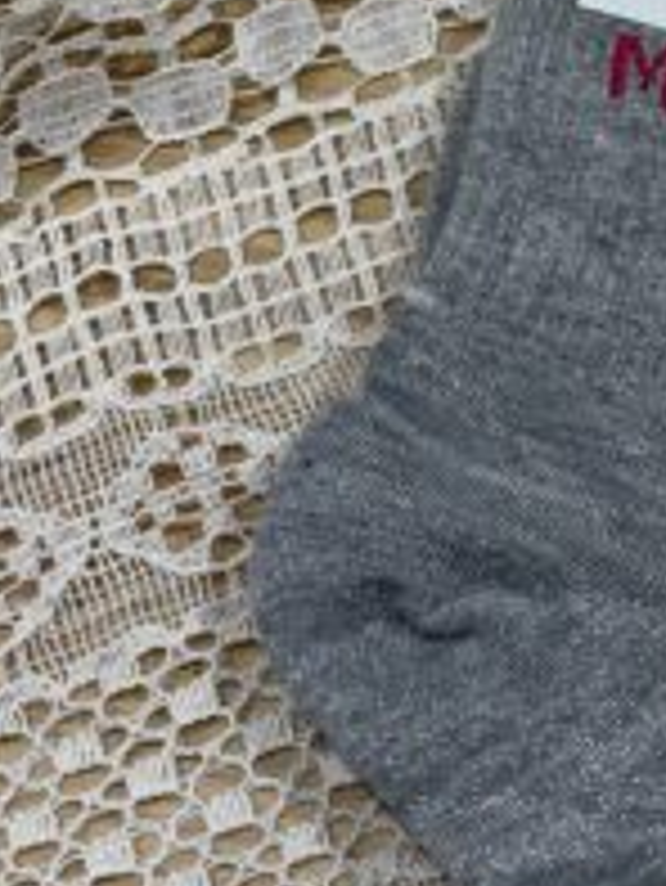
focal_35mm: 130
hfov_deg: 11.3
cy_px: 108
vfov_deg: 15.0
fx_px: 3331
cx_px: 666
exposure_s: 1/100
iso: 125
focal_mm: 7.5
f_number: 2.2
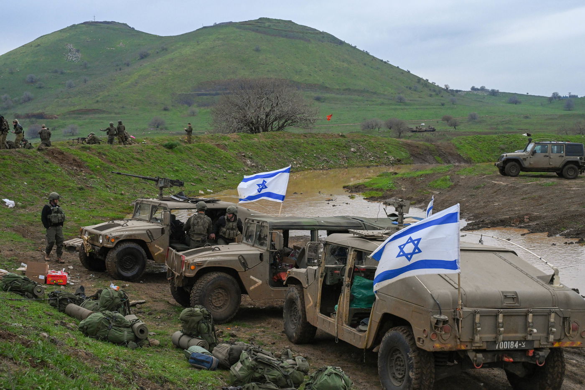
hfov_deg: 42.7
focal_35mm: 46
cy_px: 195
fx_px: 747
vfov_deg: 29.2
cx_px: 292
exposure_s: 1/1000
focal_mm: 46
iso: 3200
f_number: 8
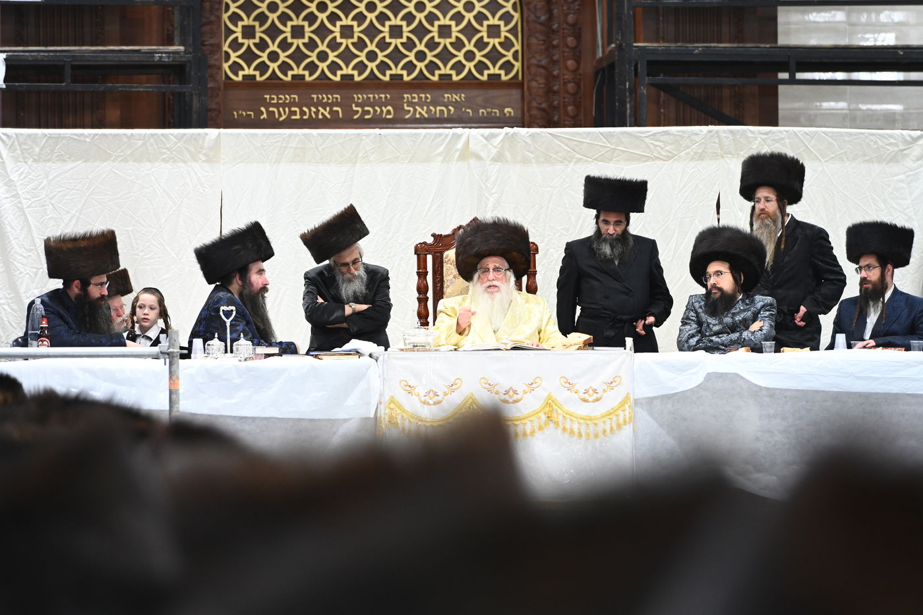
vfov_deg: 6.9
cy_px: 308
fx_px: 5127
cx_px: 462
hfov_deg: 10.3
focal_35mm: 200
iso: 2000
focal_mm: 200
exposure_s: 1/100
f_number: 6.3
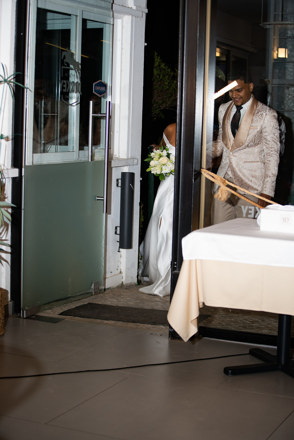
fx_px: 857
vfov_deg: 28.8
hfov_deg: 19.5
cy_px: 220
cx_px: 147
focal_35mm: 70
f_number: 2.8
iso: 500
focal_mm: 70
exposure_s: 1/160
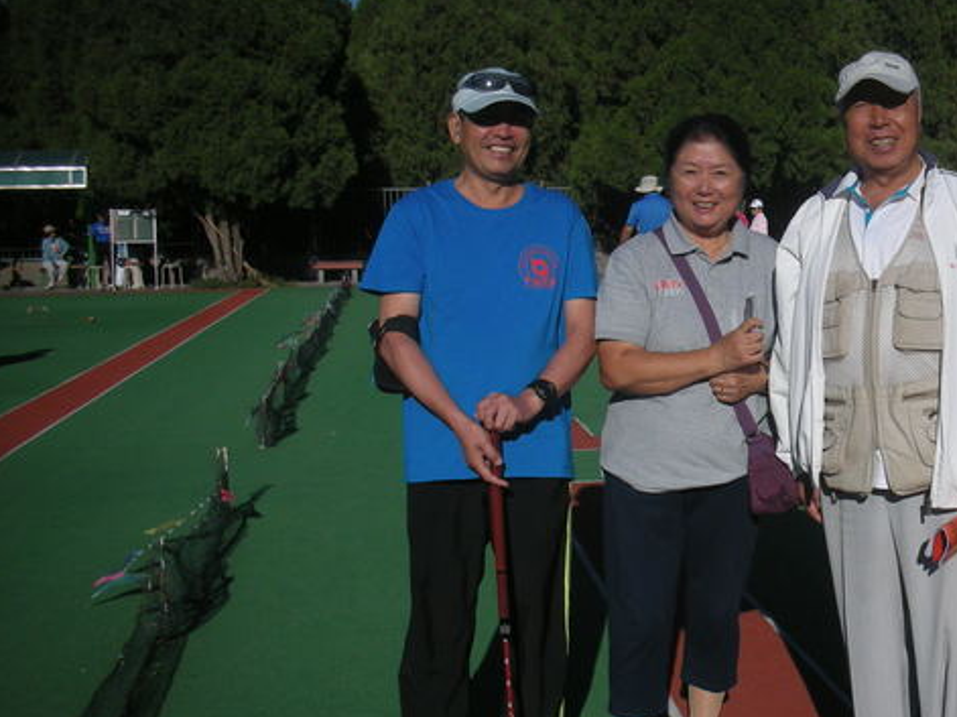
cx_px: 705
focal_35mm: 52
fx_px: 1437
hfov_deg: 36.1
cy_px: 444
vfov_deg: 27.9
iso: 50
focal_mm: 5.8
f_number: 7.9
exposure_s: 1/311
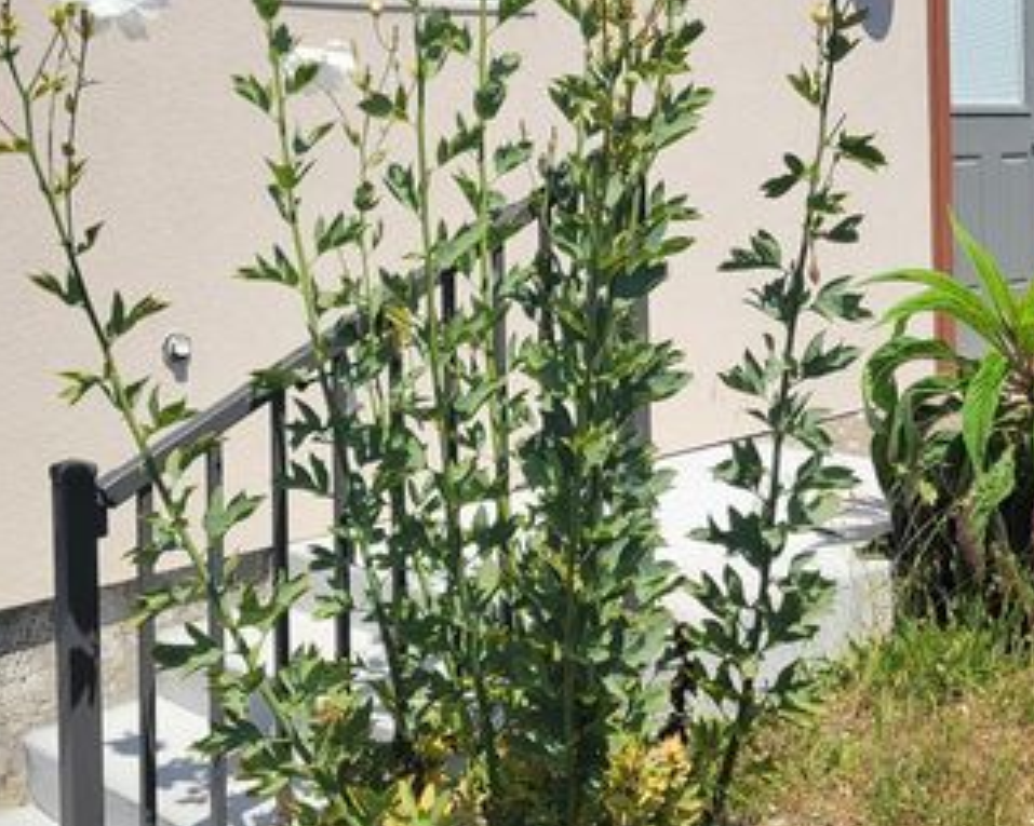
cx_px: 593
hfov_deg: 35.3
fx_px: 1621
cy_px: 196
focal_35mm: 53
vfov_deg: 28.1
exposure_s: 1/2470
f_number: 1.8
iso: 40
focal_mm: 5.4
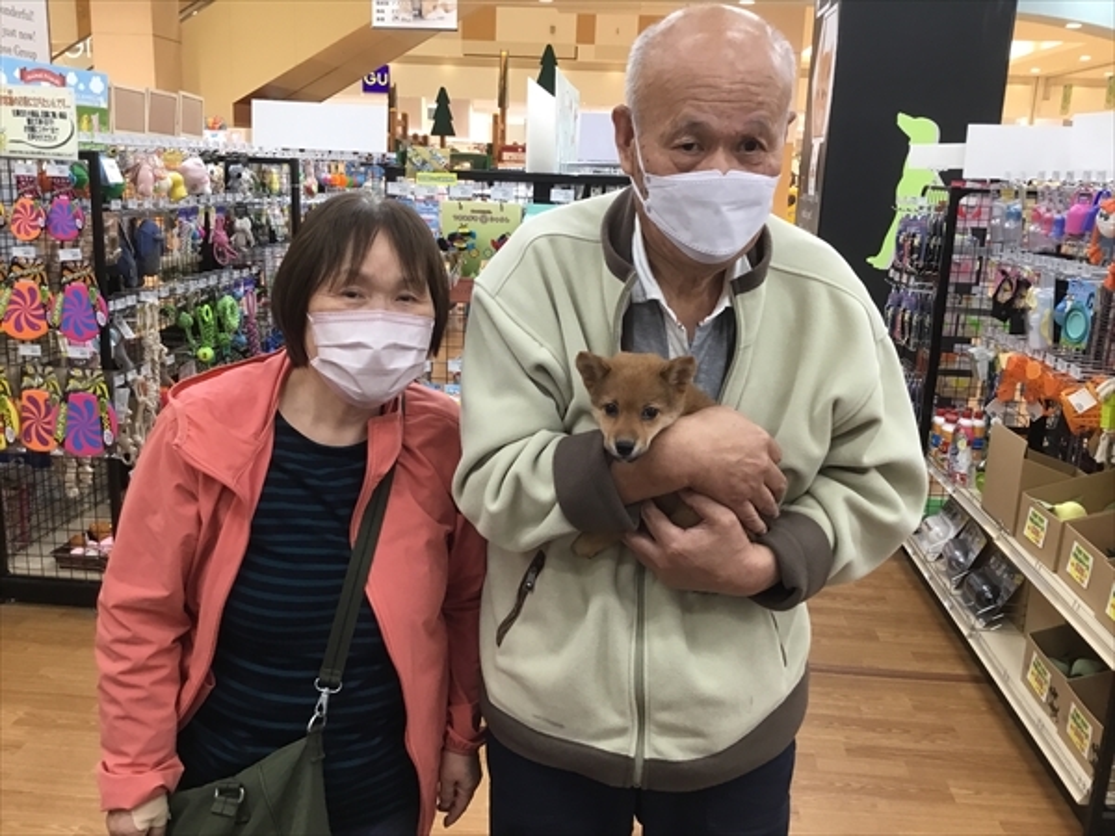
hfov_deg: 58.4
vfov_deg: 45.4
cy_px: 418
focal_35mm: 31
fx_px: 999
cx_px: 558
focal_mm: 3.3
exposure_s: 1/33
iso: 80
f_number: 2.4
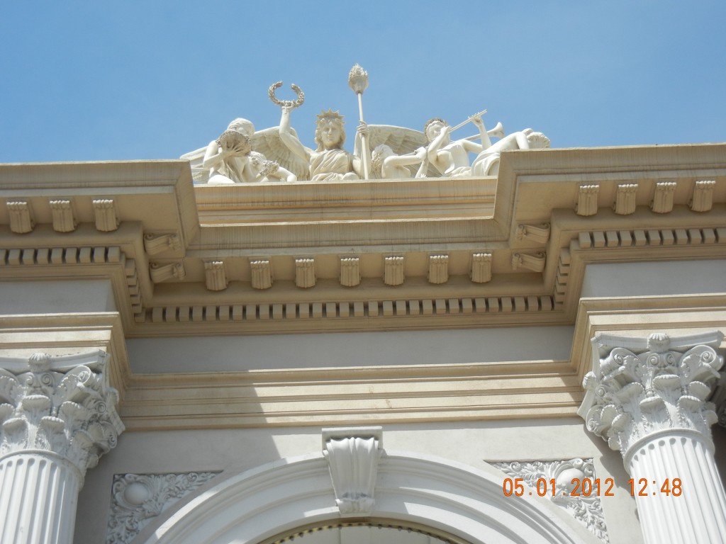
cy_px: 272
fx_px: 1237
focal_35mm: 59
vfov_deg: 24.8
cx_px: 363
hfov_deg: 32.7
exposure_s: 1/294
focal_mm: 10.6
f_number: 8
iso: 160
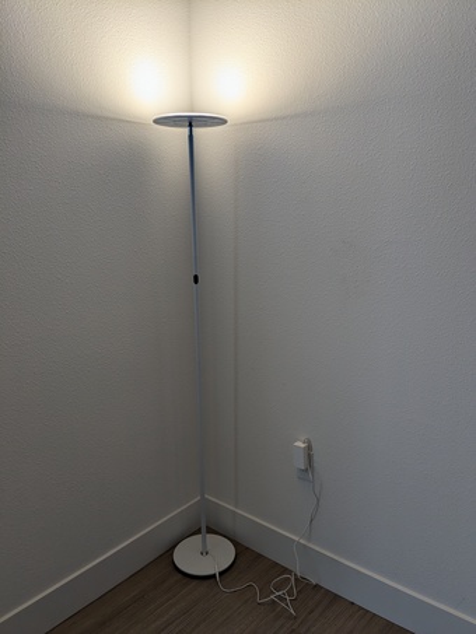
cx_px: 238
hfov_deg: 51.4
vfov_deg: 65.3
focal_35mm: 27
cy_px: 317
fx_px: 495
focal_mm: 4.38
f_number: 1.73
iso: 32
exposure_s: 1/166
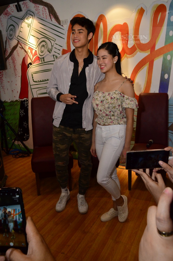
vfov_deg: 59.6
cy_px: 130
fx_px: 228
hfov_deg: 41.5
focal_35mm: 32
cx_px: 86
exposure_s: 1/160
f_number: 9
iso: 2000
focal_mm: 21
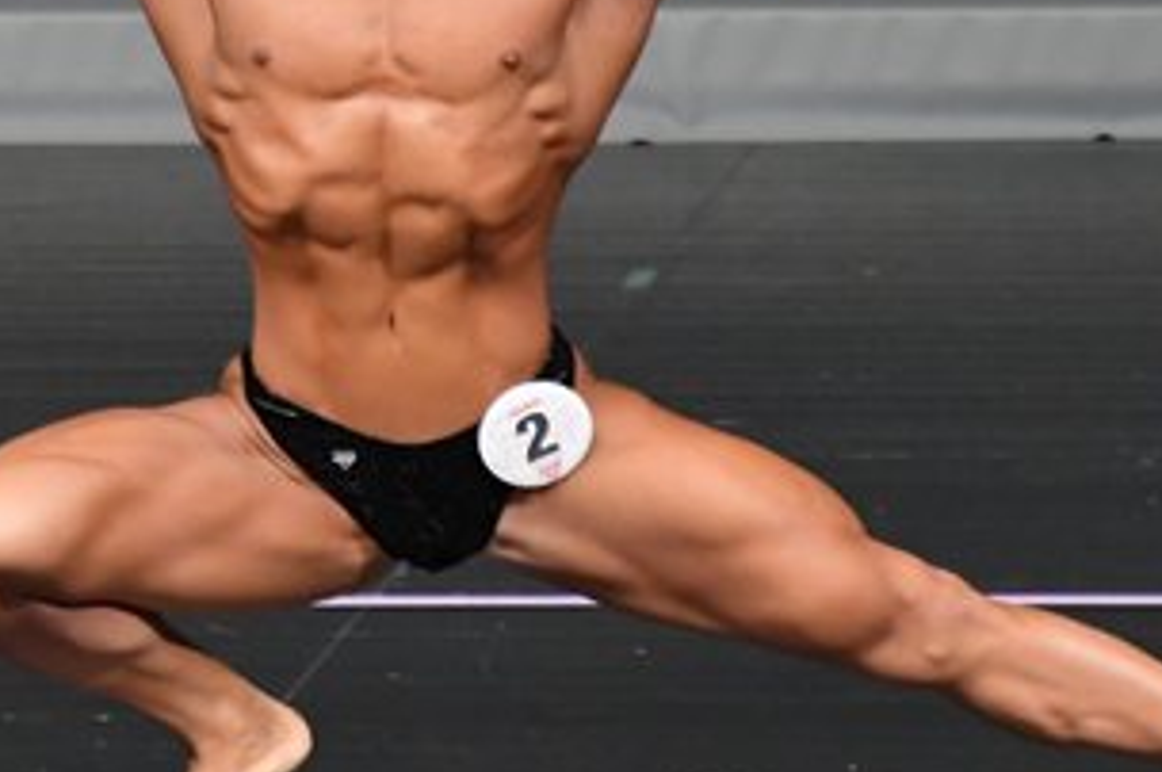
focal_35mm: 1148
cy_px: 191
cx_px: 426
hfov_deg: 1.8
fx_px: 37015
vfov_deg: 1.2
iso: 4000
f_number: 5.6
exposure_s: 1/400
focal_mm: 300
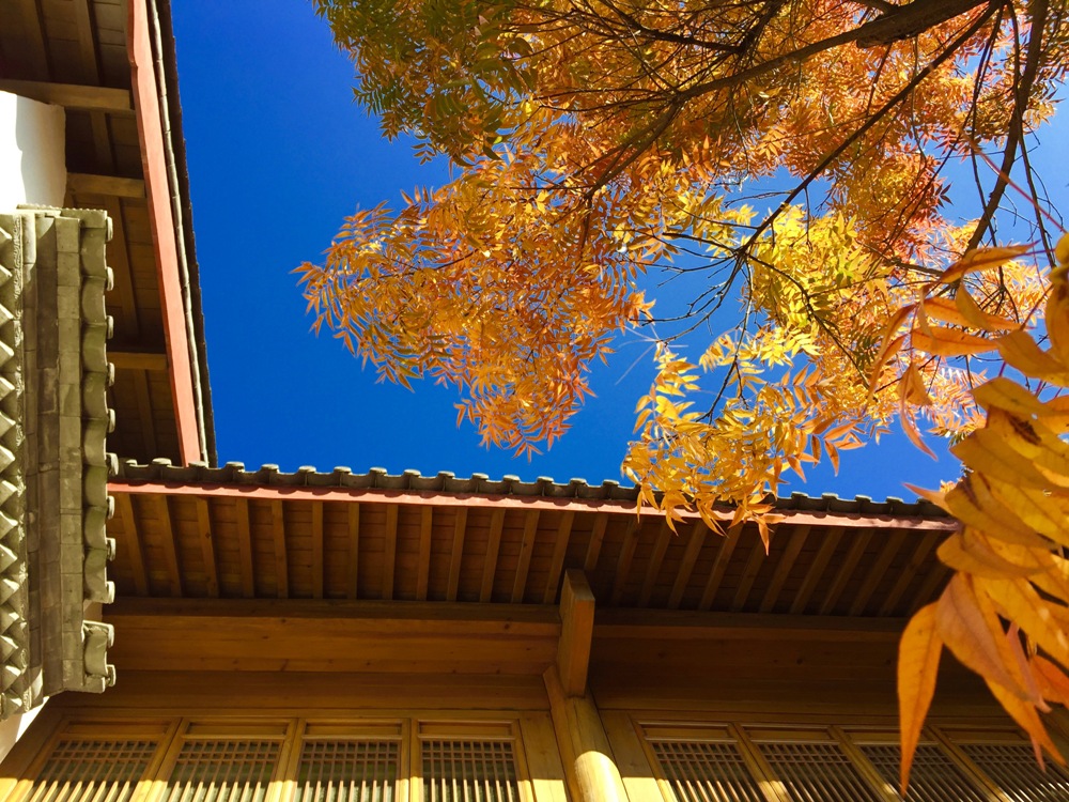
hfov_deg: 61.7
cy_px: 401
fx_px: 896
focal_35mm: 29
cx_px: 534
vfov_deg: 48.2
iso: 32
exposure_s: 1/494
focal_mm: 4.15
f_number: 2.2
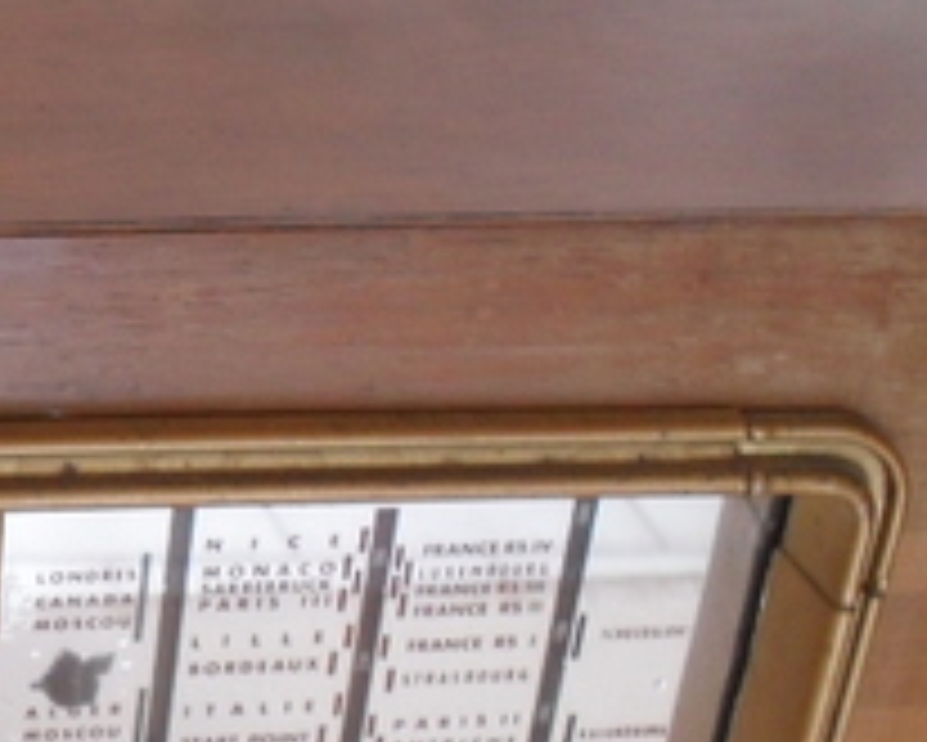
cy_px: 823
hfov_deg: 17.2
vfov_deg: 14.2
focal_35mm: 106
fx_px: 2910
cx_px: -207
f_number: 3.2
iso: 200
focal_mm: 6.3
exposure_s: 1/15
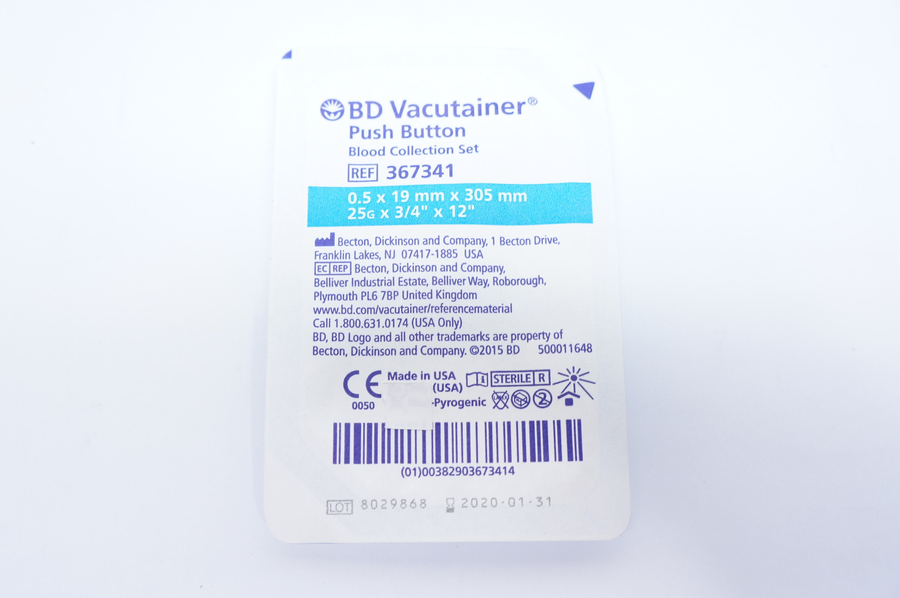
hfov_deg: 51.3
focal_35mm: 38
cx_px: 450
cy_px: 299
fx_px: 936
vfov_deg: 35.4
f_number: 4.5
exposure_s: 1/50
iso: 800
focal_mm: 25
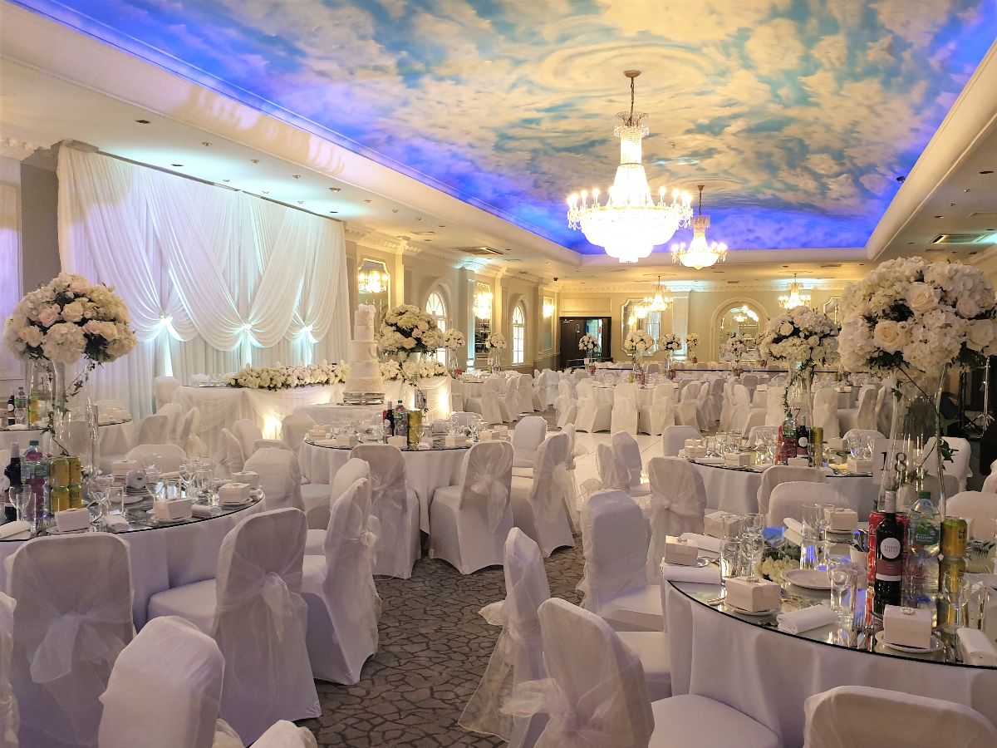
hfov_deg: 67.3
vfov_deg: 53.1
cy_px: 374
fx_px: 749
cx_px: 498
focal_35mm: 26
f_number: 2.4
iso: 320
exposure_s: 1/33
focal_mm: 4.3
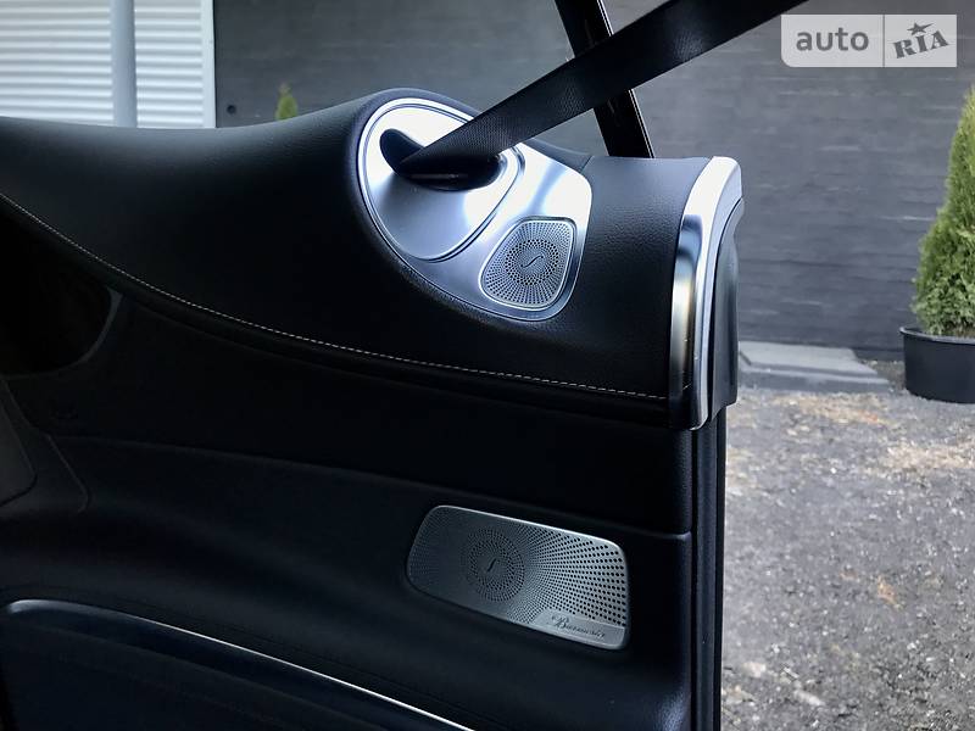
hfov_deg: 63.4
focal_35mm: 28
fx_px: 789
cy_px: 366
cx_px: 488
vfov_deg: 49.7
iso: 40
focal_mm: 4
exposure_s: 1/93
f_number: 1.8
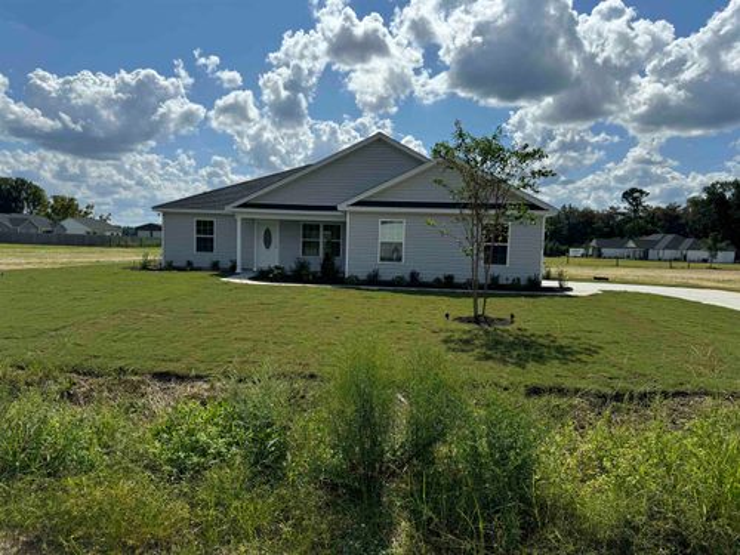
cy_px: 278
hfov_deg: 71.6
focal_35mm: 24
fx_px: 513
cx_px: 370
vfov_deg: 56.8
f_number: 1.78
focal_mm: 6.76
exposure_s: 1/9009
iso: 80
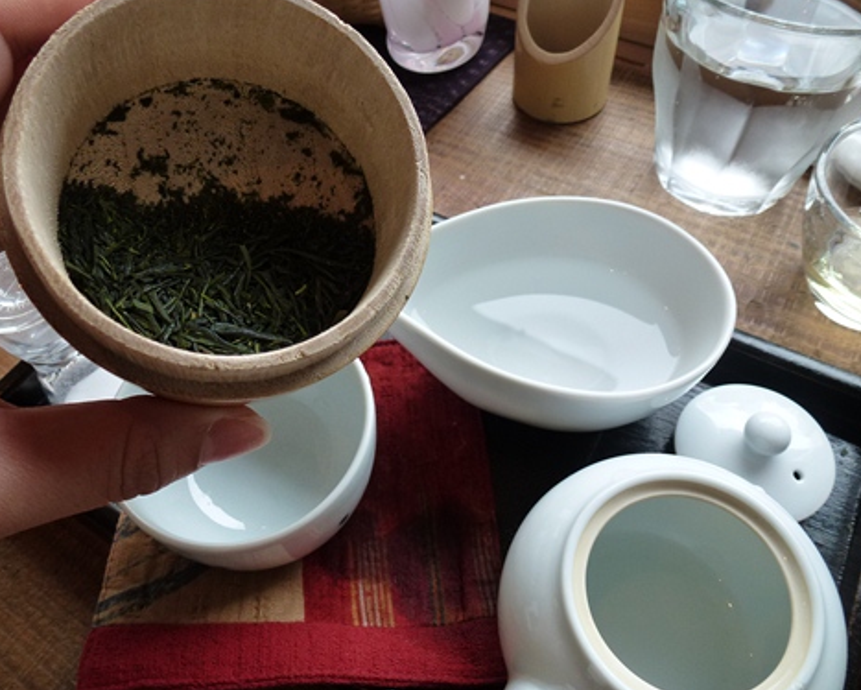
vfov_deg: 55.0
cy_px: 340
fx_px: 663
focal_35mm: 26
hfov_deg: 66.0
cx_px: 406
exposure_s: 1/60
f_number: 3.3
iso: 200
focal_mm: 4.3
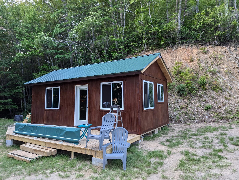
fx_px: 166
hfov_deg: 71.5
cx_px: 120
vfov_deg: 56.9
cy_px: 90
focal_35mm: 24
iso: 638
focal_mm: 6.81
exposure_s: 1/166
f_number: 1.85
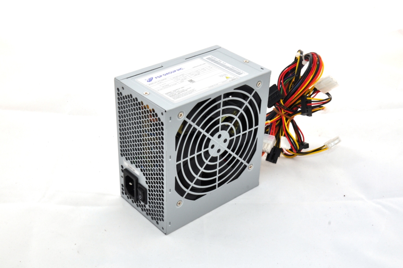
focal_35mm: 51
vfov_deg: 26.4
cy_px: 134
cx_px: 202
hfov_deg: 38.9
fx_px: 570
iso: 200
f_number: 16
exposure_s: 1/200
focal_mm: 34
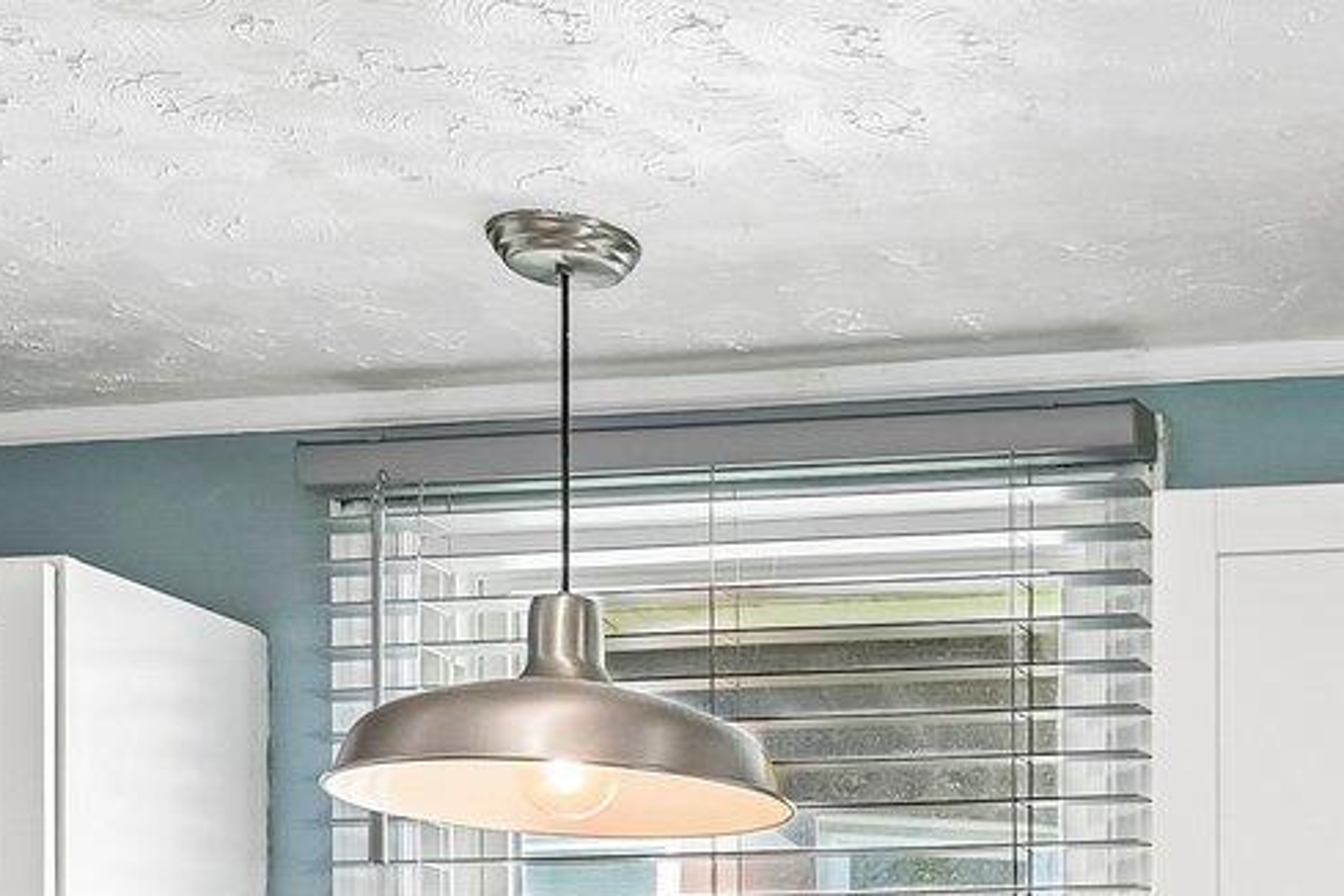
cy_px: 1282
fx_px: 2501
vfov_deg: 18.4
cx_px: 1611
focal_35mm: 67
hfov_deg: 26.7
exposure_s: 1/30
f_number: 4.8
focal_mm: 16
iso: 400
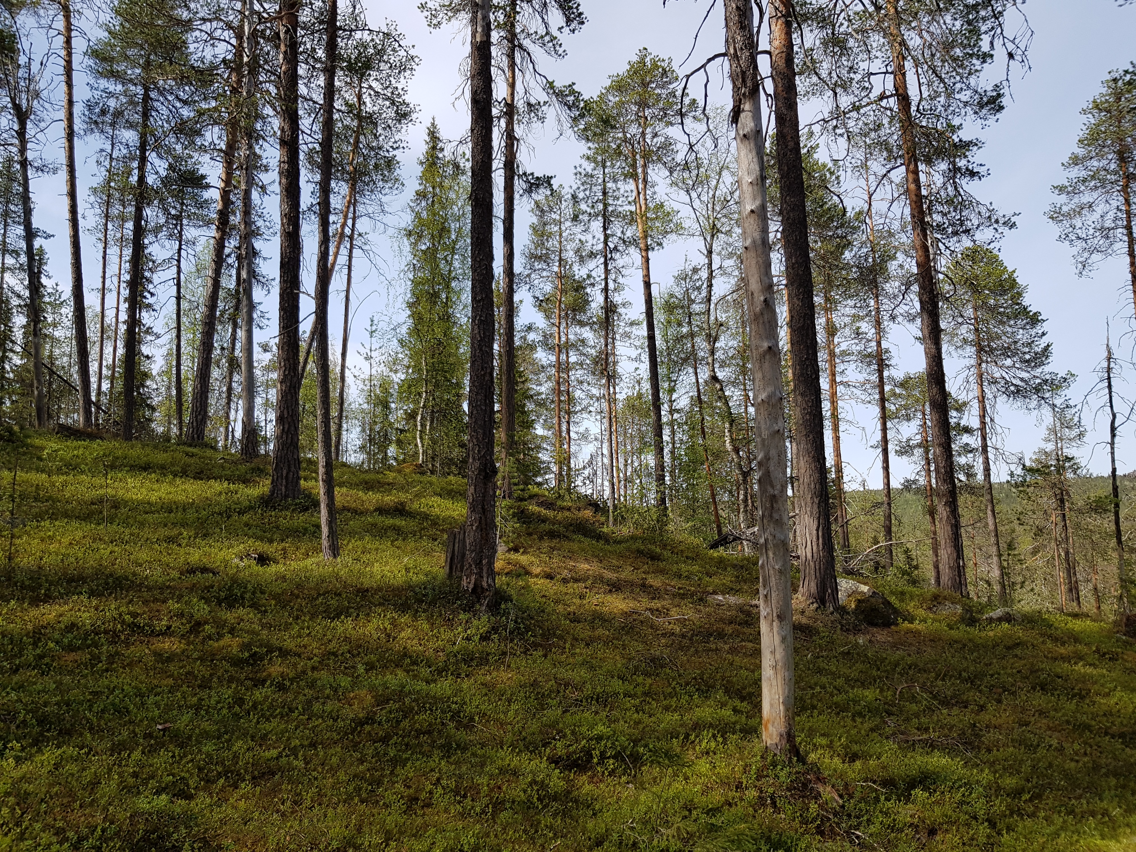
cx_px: 568
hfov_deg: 67.3
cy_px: 426
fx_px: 853
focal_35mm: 26
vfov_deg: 53.1
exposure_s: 1/1416
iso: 40
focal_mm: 4.2
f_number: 1.7
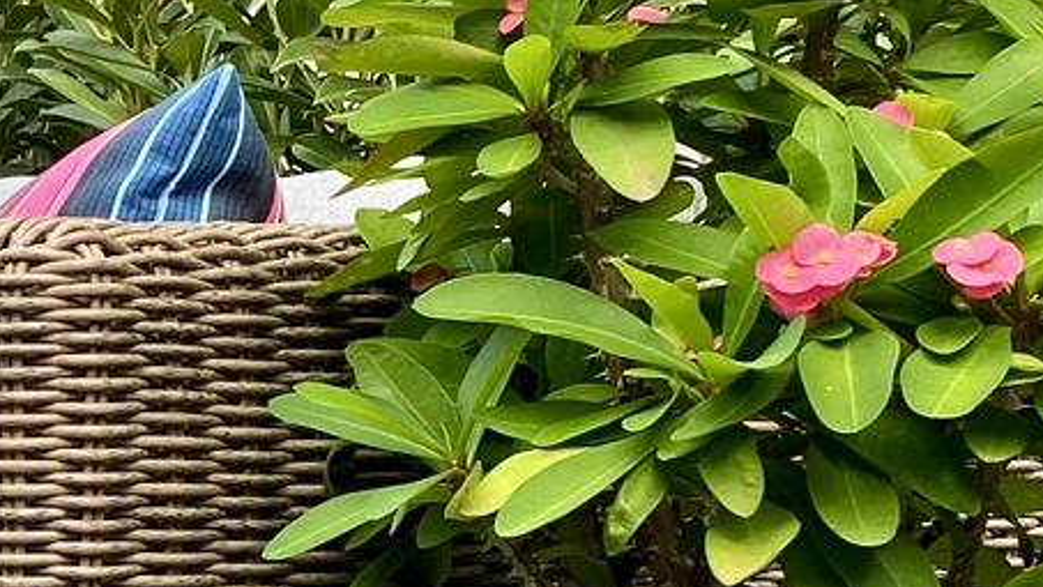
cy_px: 617
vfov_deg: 9.6
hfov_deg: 14.3
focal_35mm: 125
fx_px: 3458
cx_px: -1055
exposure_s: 1/245
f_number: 1.8
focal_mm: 4.25
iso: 32
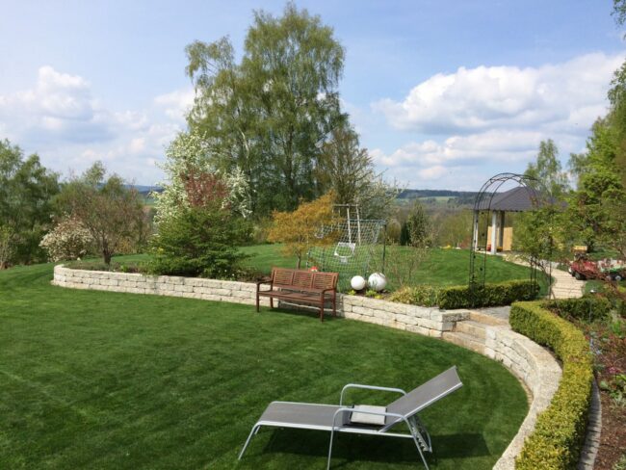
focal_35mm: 30
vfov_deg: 46.8
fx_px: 543
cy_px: 235
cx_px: 313
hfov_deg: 59.9
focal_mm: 4.12
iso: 40
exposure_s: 1/2283
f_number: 2.2
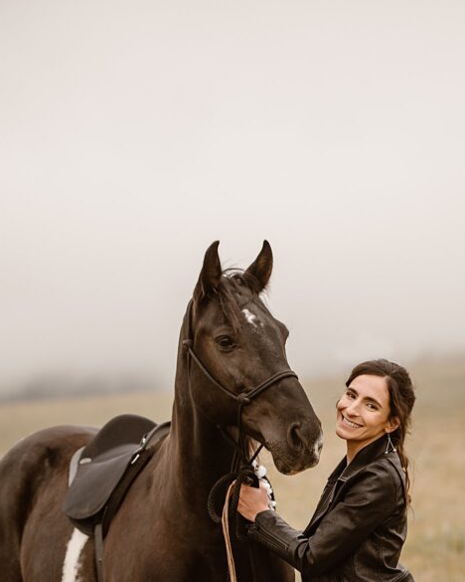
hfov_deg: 9.6
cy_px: 455
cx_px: 309
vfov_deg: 11.9
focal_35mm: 161
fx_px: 2770
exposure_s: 1/1000
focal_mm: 98
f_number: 2.8
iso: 200
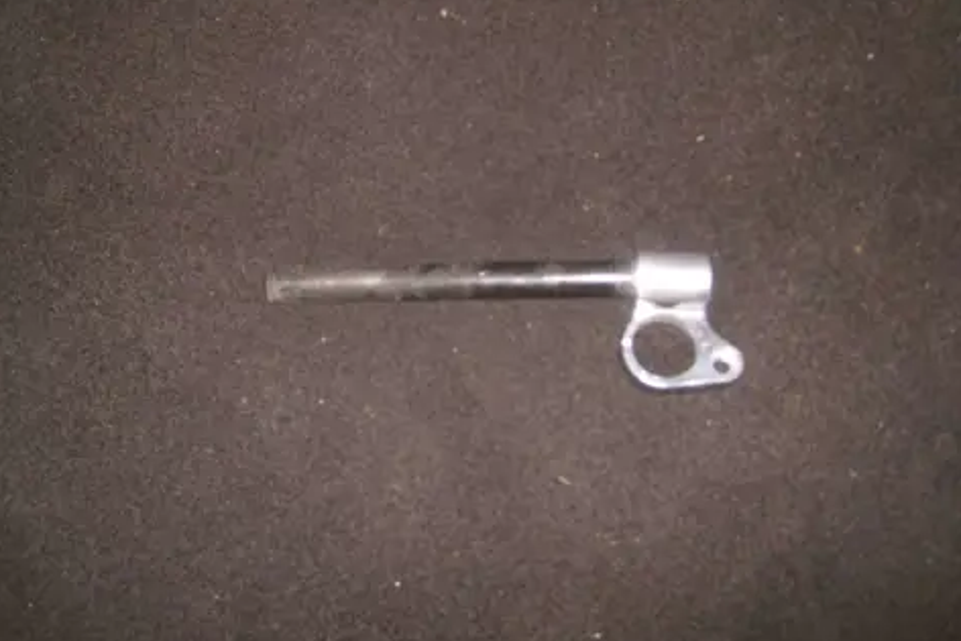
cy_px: 281
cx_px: 476
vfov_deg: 35.9
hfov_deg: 51.9
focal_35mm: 37
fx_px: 988
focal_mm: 5.8
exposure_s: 1/30
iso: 50
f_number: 2.8
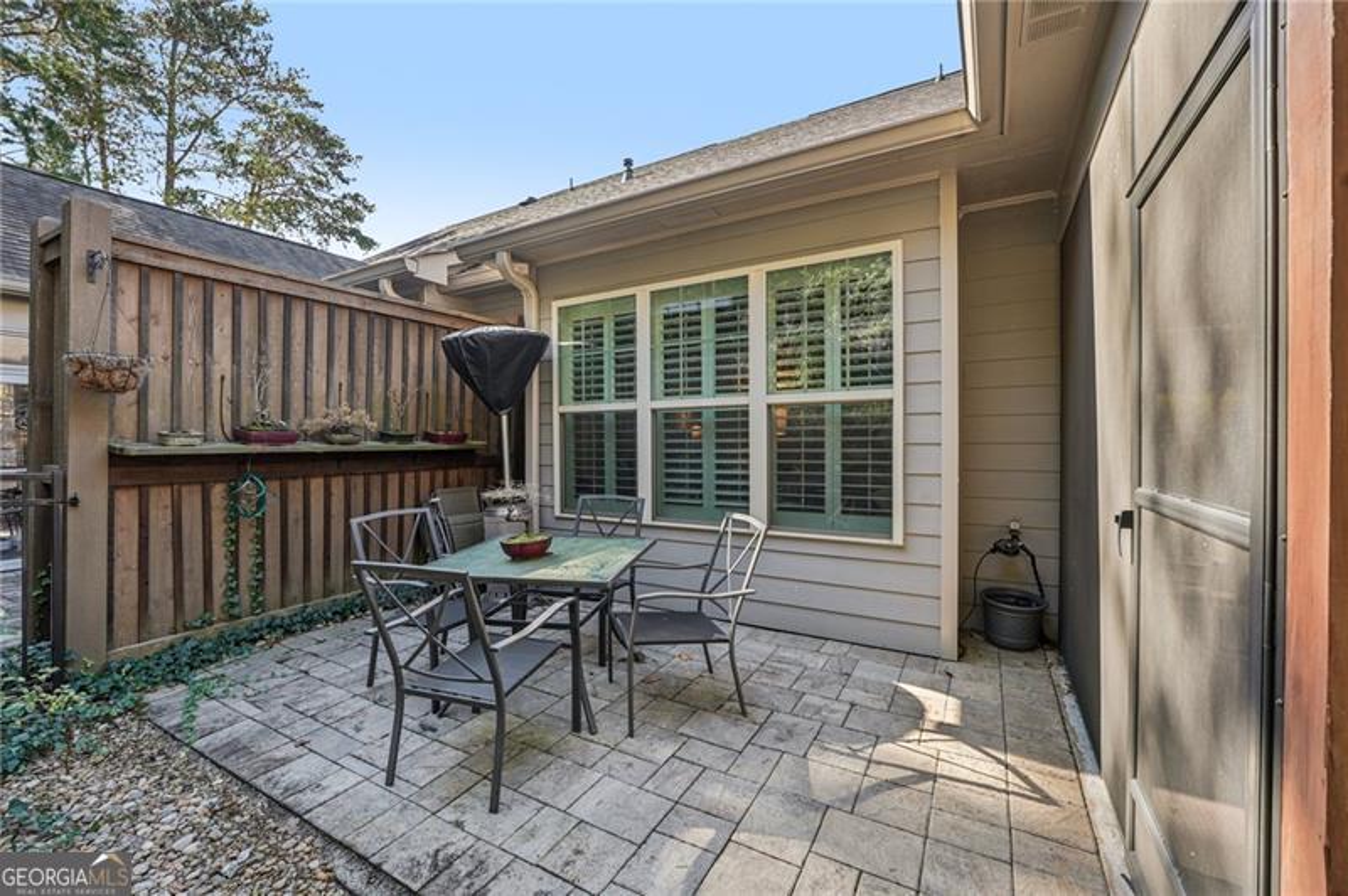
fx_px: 524
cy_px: 448
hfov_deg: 104.3
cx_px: 674
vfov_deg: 81.1
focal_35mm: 14
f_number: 8
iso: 100
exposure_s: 1/25
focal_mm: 14
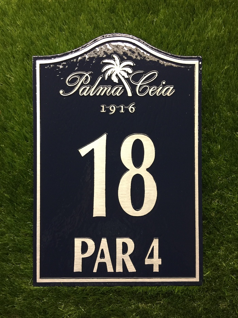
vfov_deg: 61.7
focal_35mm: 29
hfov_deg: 48.2
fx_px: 266
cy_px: 159
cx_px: 119
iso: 40
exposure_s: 1/30
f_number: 2.2
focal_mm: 4.15
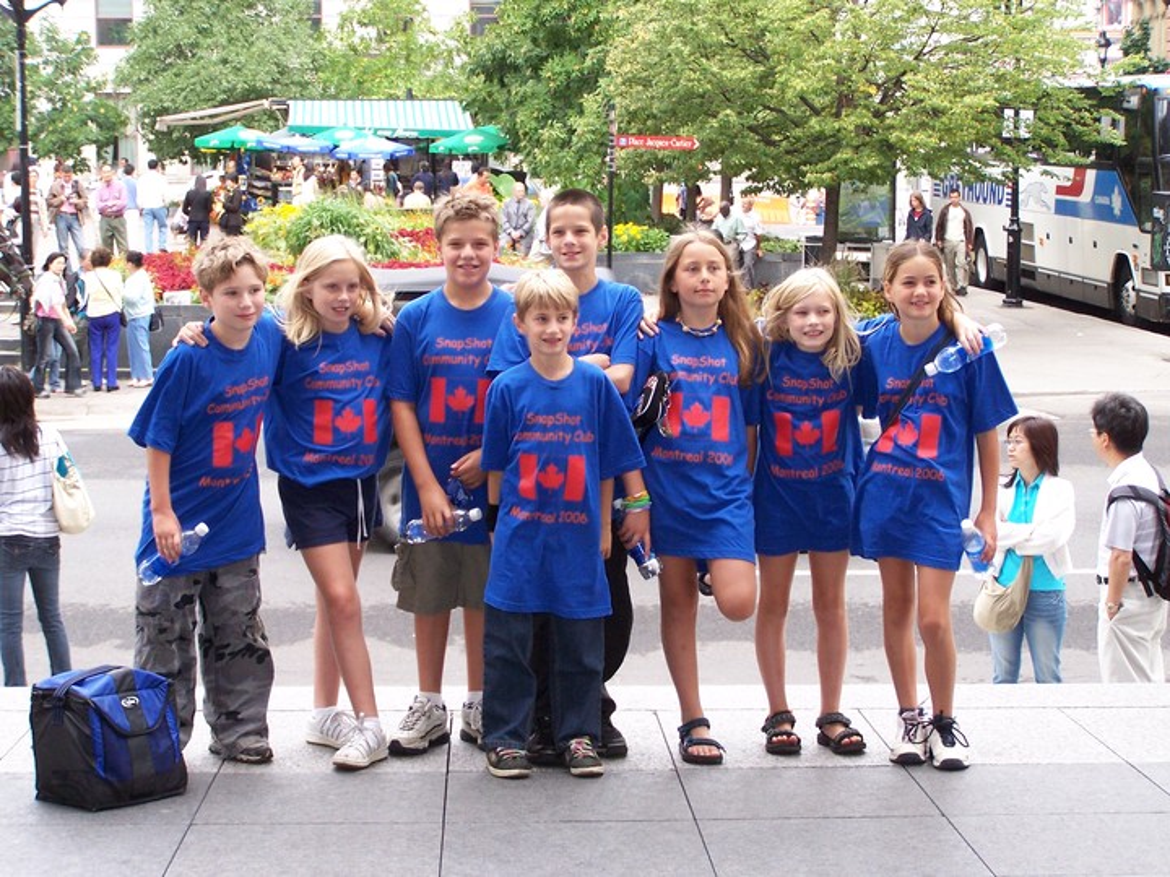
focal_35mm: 75
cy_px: 438
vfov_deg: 19.6
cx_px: 585
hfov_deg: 26.0
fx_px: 2535
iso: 140
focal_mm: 12.4
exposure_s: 1/180
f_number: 3.2
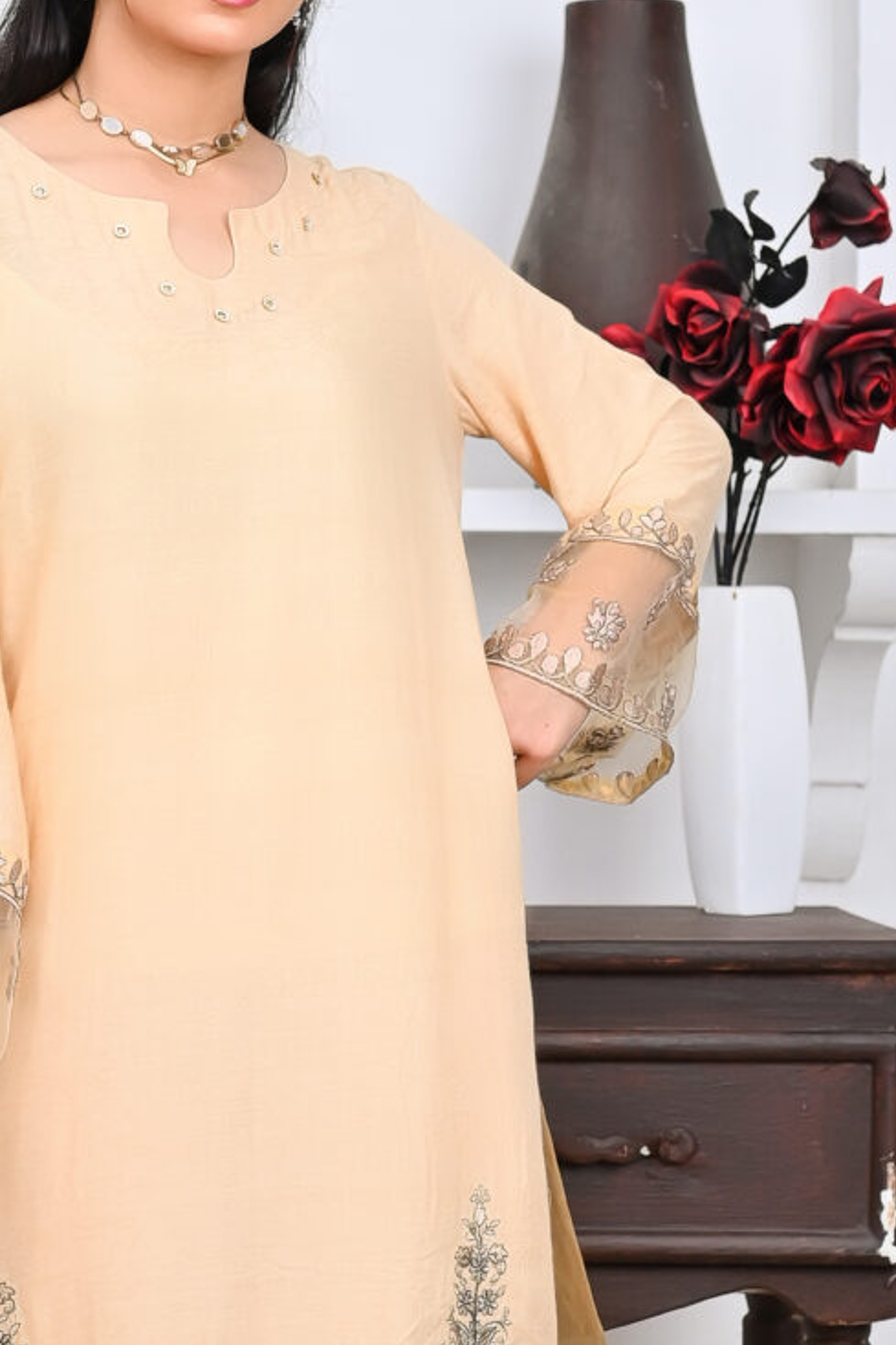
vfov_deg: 16.8
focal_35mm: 122
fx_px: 4556
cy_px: 645
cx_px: 124
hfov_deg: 11.2
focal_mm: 35
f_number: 4
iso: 320
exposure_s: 1/160
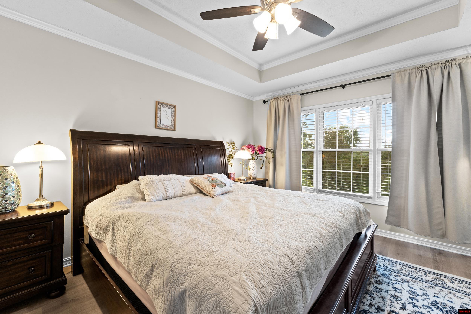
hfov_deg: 100.4
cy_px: 157
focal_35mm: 15
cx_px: 236
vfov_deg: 77.3
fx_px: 196
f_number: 9
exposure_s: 1/3
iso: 200
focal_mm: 10
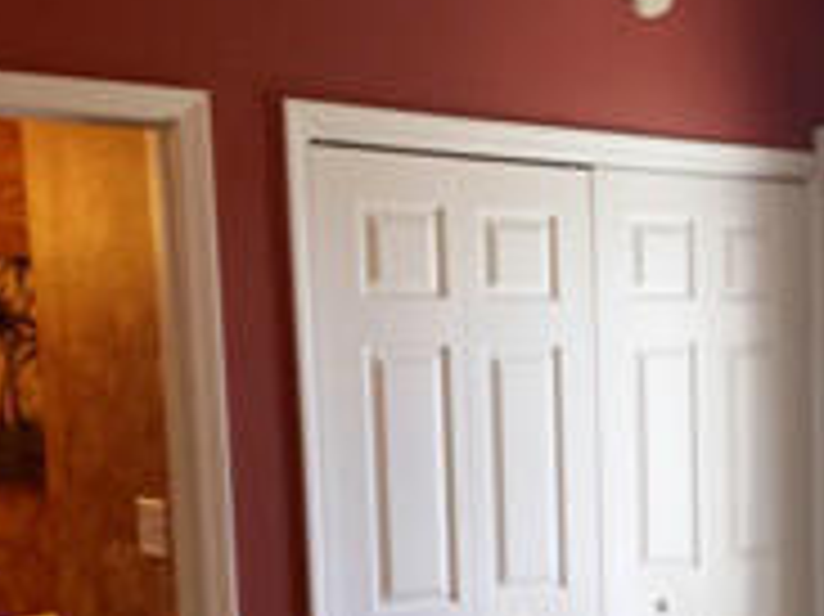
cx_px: 829
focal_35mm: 71
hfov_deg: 26.0
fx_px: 1689
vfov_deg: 20.2
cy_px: 576
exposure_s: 1/31
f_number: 2.2
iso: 32
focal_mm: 4.15
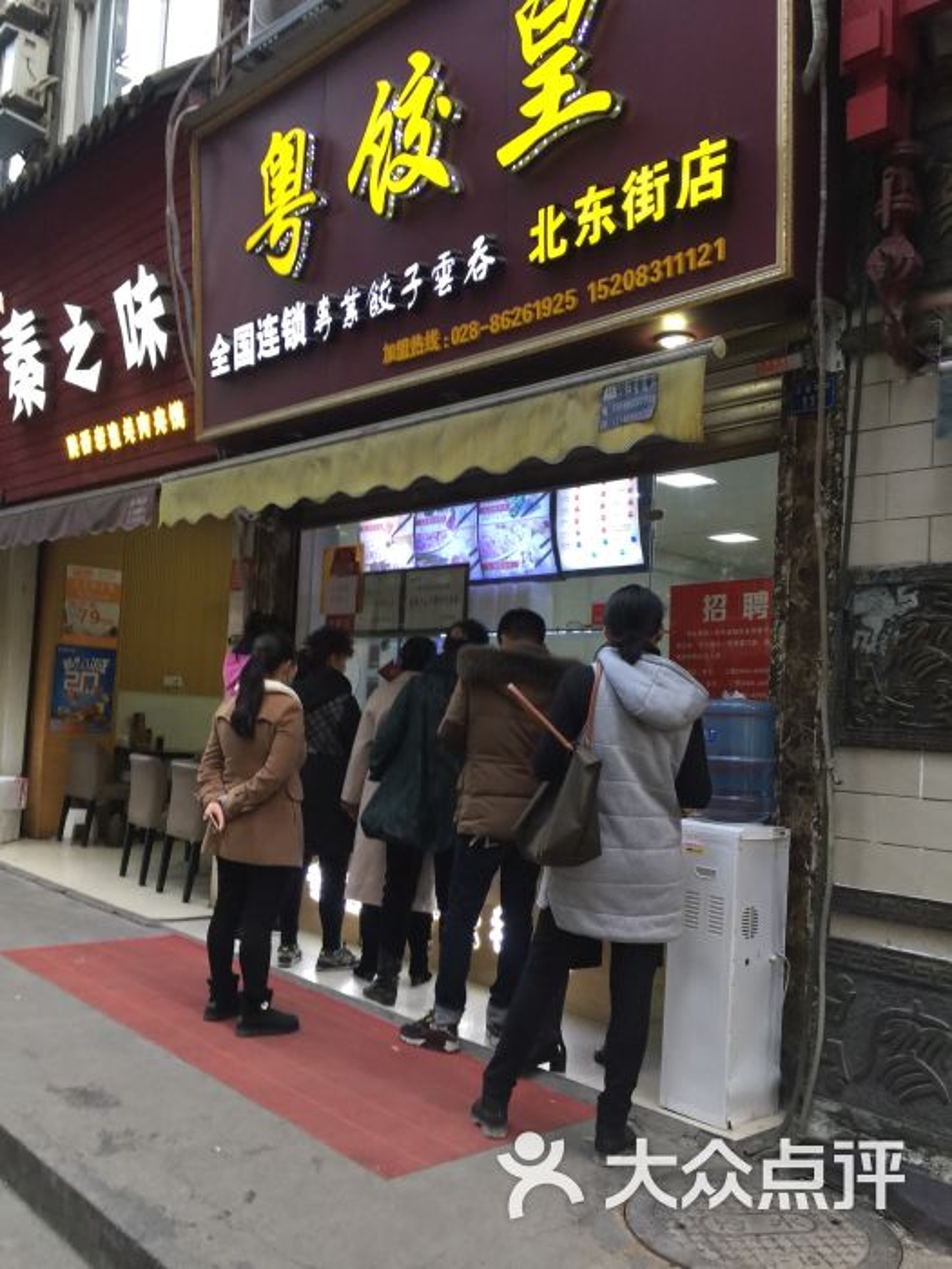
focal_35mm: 29
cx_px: 476
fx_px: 1063
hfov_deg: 48.2
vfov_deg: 61.7
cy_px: 634
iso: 32
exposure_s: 1/33
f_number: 2.2
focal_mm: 4.15
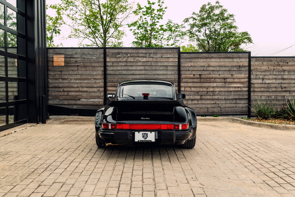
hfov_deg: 54.4
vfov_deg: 37.9
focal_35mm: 35
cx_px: 148
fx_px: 287
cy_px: 98
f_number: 3.8
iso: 320
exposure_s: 1/50
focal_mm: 35
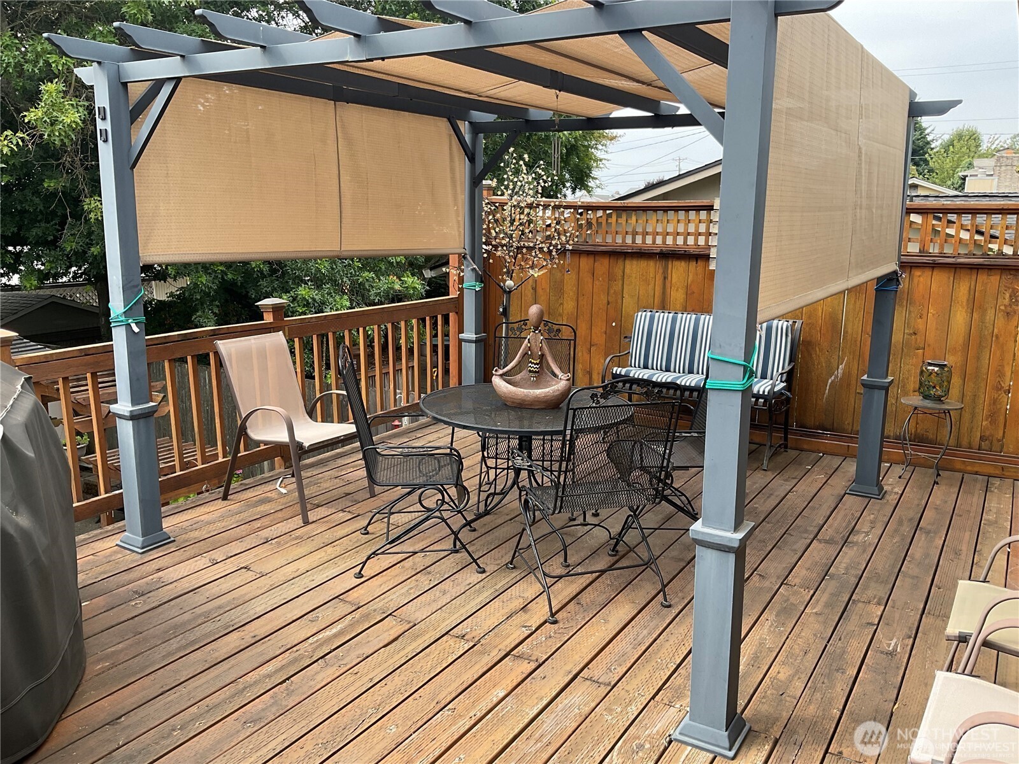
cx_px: 510
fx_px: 854
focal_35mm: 29
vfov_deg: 48.2
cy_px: 382
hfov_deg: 61.7
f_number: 1.8
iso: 16
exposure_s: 1/300
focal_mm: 3
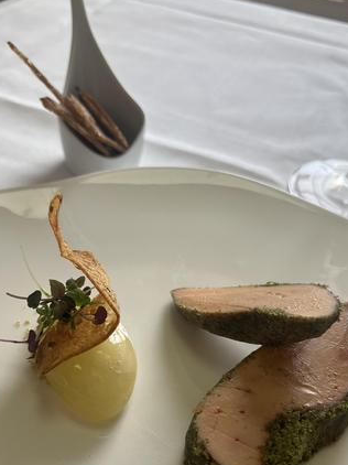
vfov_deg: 49.3
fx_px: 496
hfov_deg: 38.6
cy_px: 310
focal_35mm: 37
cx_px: 171
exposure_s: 1/274
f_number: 1.5
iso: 40
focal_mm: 5.7
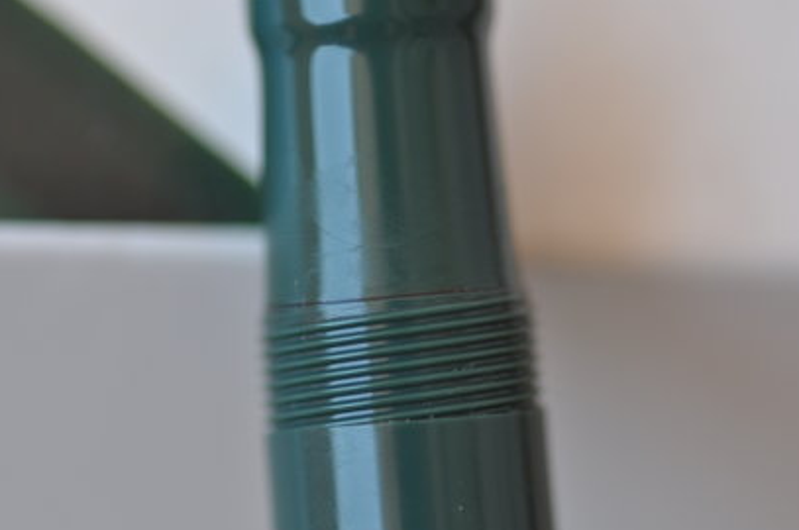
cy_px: 257
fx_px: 4290
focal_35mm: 194
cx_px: 377
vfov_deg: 7.1
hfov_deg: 10.6
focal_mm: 105
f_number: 4.2
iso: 200
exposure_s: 1/320
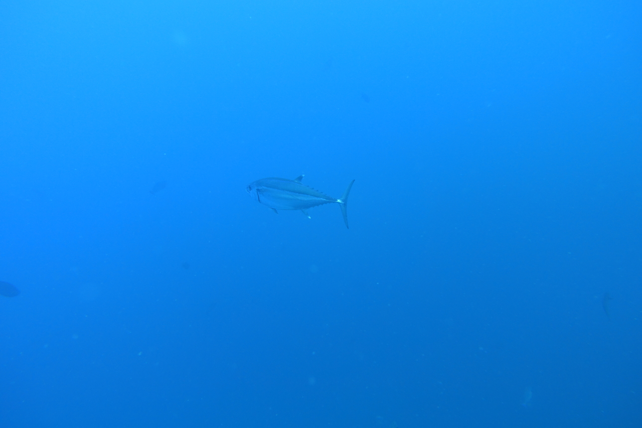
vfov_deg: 53.1
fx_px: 428
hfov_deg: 73.8
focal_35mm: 24
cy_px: 214
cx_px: 321
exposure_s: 1/80
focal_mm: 8.8
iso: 125
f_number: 3.5
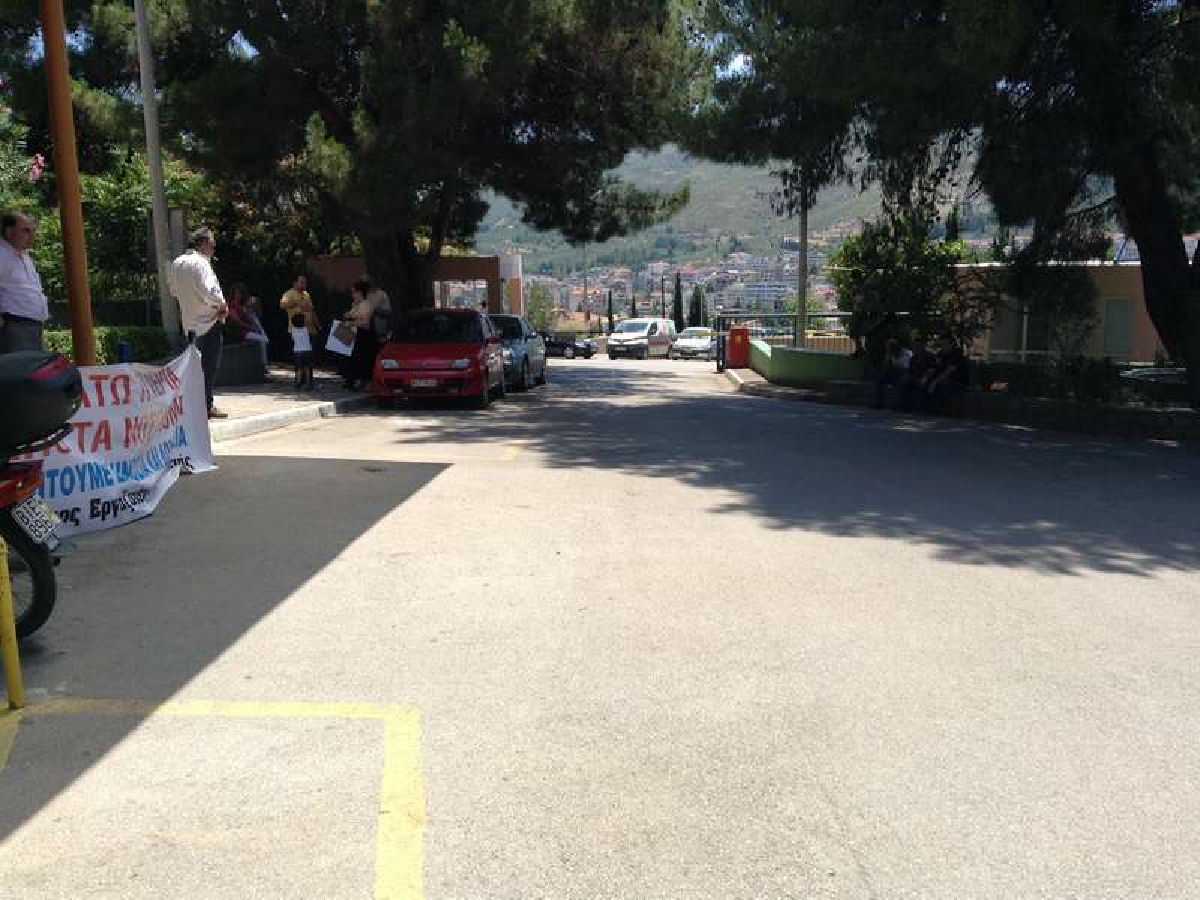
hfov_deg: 55.4
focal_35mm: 33
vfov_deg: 42.9
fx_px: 1144
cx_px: 600
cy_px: 450
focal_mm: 3.3
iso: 32
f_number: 2.4
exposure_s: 1/783
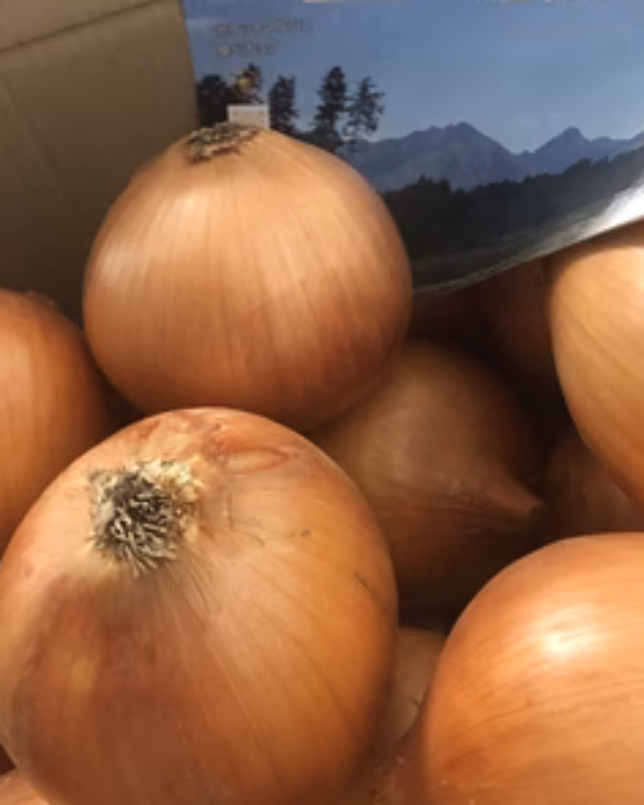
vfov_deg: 49.1
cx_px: 297
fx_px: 882
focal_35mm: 37
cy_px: 396
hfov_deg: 40.1
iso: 100
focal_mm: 3.99
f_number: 1.8
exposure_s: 1/11
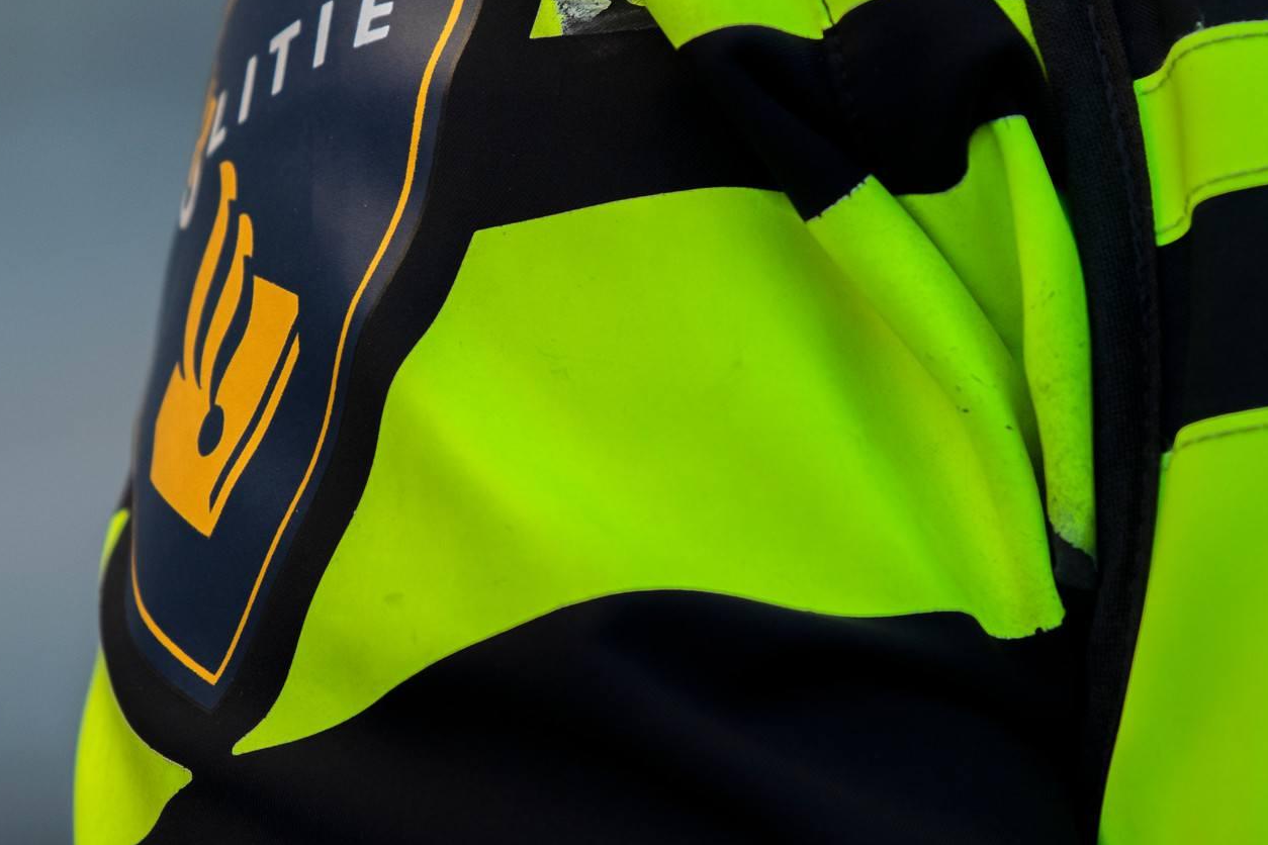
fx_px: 21132
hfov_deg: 3.4
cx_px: 444
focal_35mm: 600
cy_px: 285
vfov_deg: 2.3
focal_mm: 200
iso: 450
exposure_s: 1/320
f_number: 4
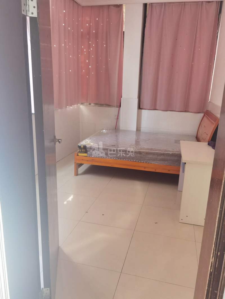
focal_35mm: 27
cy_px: 150
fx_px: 234
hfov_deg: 51.3
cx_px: 112
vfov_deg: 65.3
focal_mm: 6.71
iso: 400
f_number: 1.9
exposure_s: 1/100
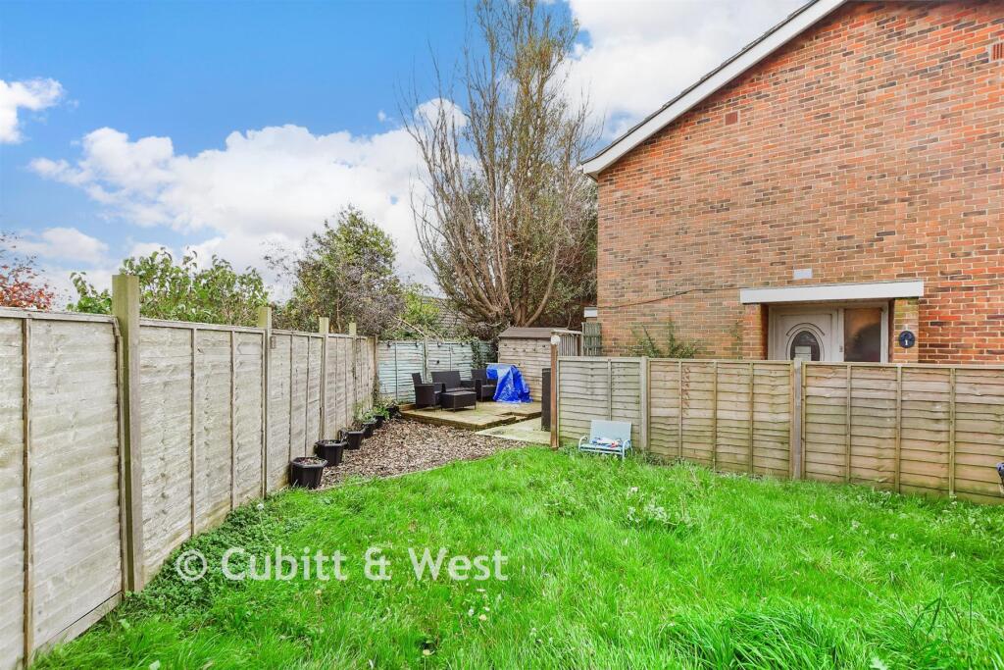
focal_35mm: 15
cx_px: 502
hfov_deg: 100.4
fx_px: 418
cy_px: 335
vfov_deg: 77.3
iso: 400
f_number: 7.1
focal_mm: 10
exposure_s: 1/50
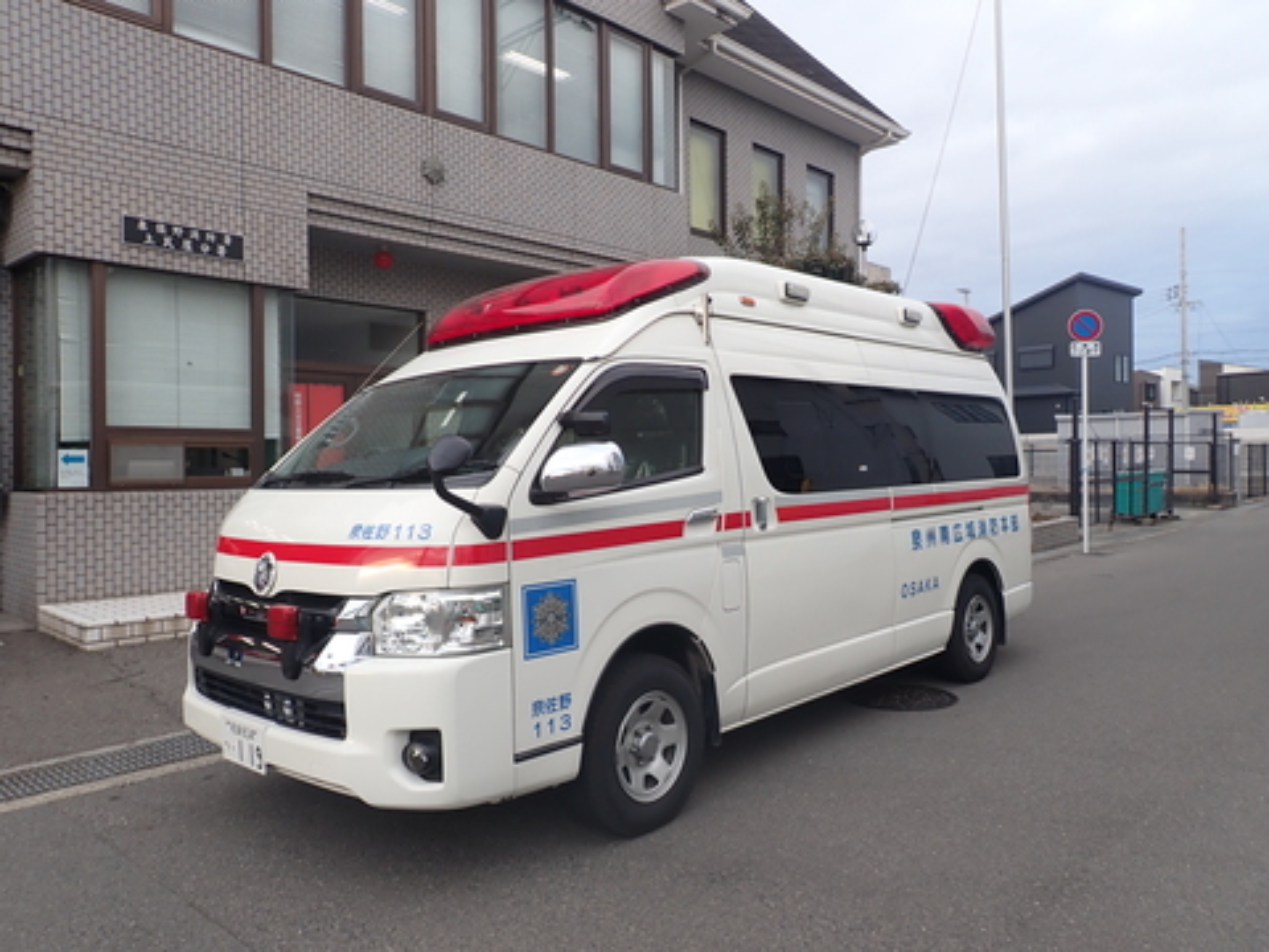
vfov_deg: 54.9
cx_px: 634
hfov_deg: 69.4
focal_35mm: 25
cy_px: 476
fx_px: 916
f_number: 2.8
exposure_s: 1/100
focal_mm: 4.5
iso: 100
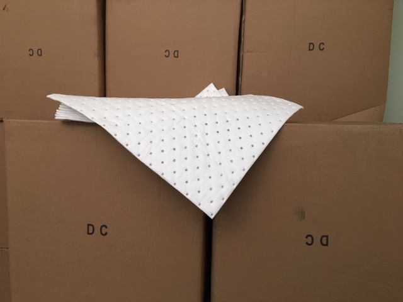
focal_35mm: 29
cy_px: 151
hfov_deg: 61.7
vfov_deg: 48.2
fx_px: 338
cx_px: 202
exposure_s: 1/17
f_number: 2.2
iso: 64
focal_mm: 4.15
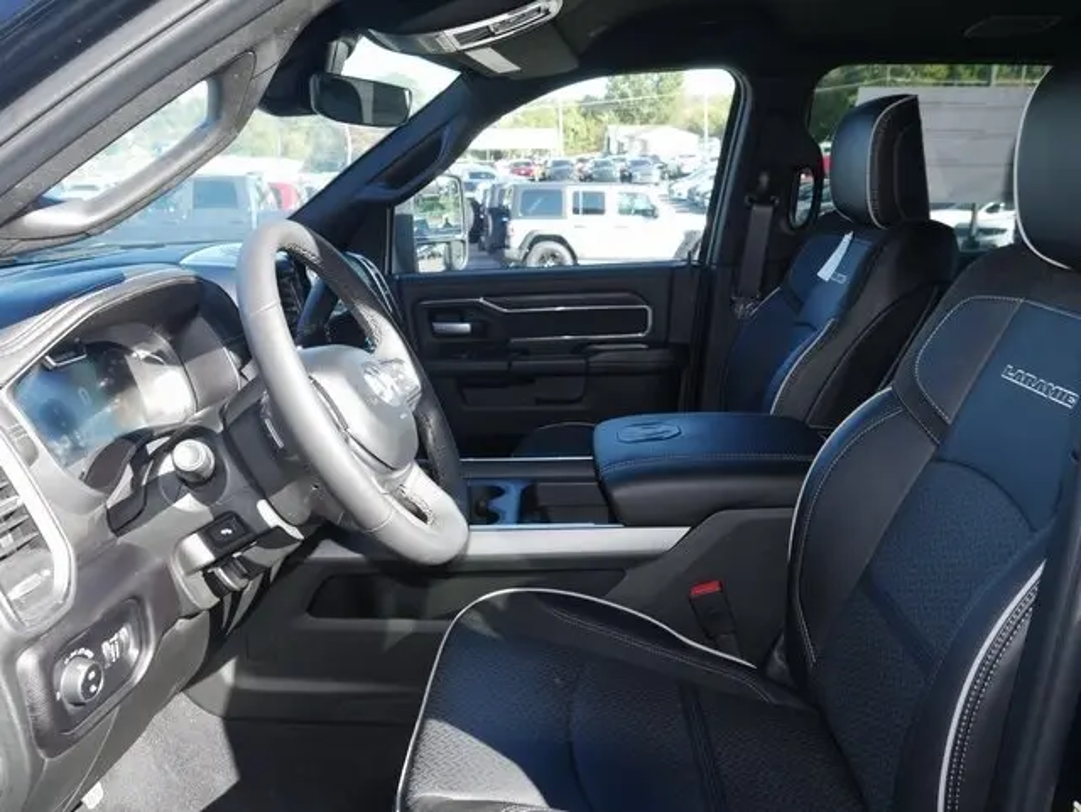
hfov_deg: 63.4
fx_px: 875
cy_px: 406
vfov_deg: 49.8
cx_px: 540
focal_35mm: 28
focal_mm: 14
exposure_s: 1/80
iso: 200
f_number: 5
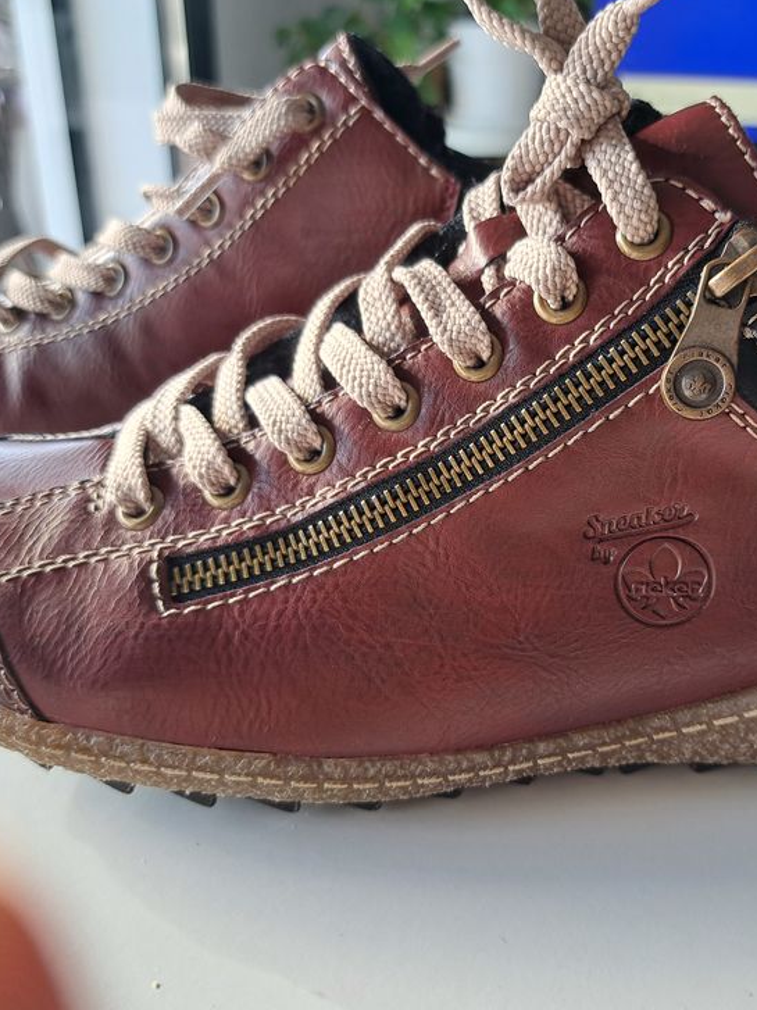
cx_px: 460
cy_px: 508
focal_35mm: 33
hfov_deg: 42.7
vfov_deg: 55.4
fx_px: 962
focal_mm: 5.23
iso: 50
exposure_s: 1/50
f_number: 1.8
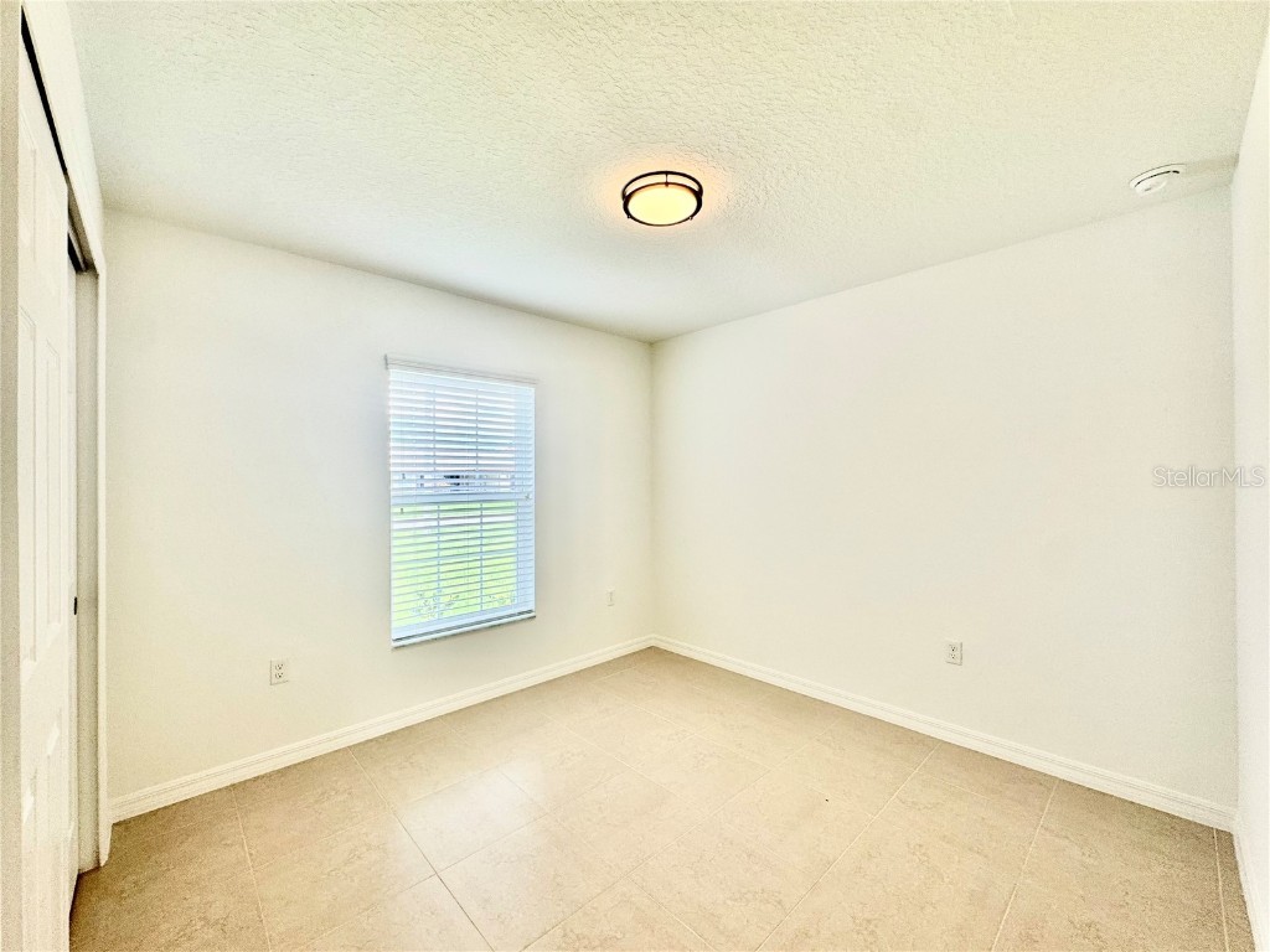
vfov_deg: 85.7
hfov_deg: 102.1
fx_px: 514
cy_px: 476
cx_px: 635
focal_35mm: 14
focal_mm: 2.22
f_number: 2.2
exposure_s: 1/120
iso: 64
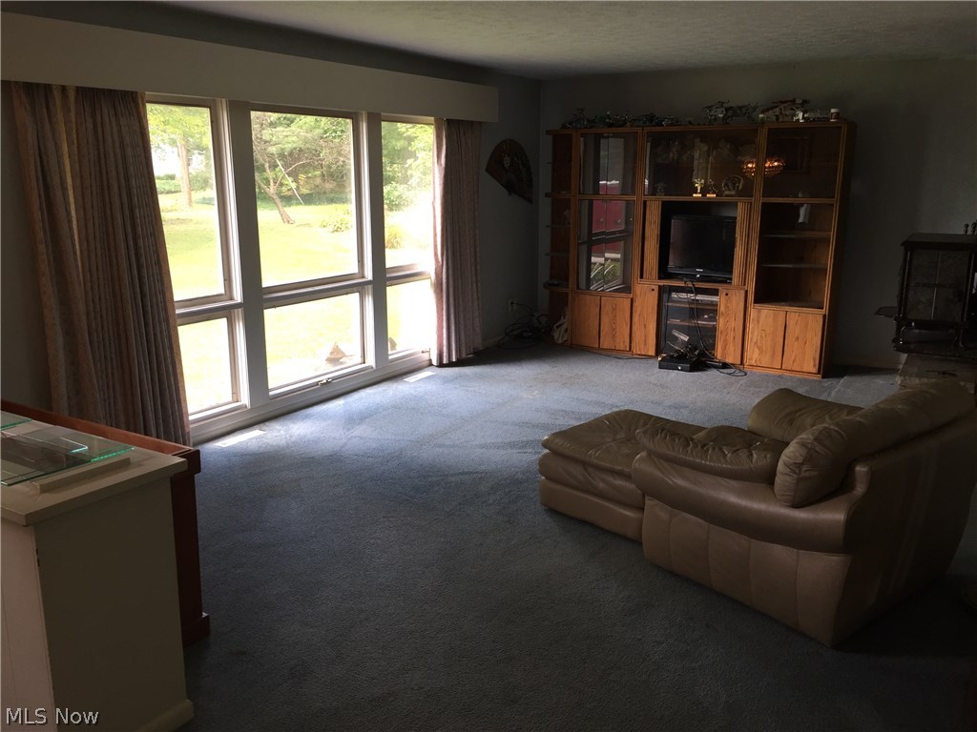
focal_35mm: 29
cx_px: 488
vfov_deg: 48.2
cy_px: 366
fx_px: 818
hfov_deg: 61.7
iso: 32
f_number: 2.2
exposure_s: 1/40
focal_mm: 4.15
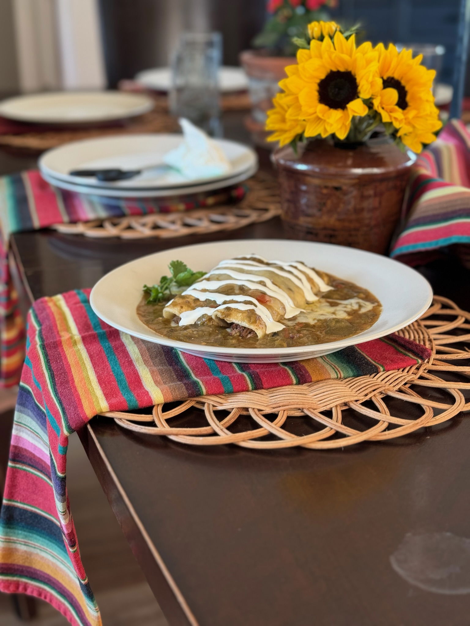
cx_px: 235
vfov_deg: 39.7
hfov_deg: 30.3
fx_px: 869
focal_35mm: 48
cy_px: 313
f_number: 1.78
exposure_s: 1/60
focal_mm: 6.86
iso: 80
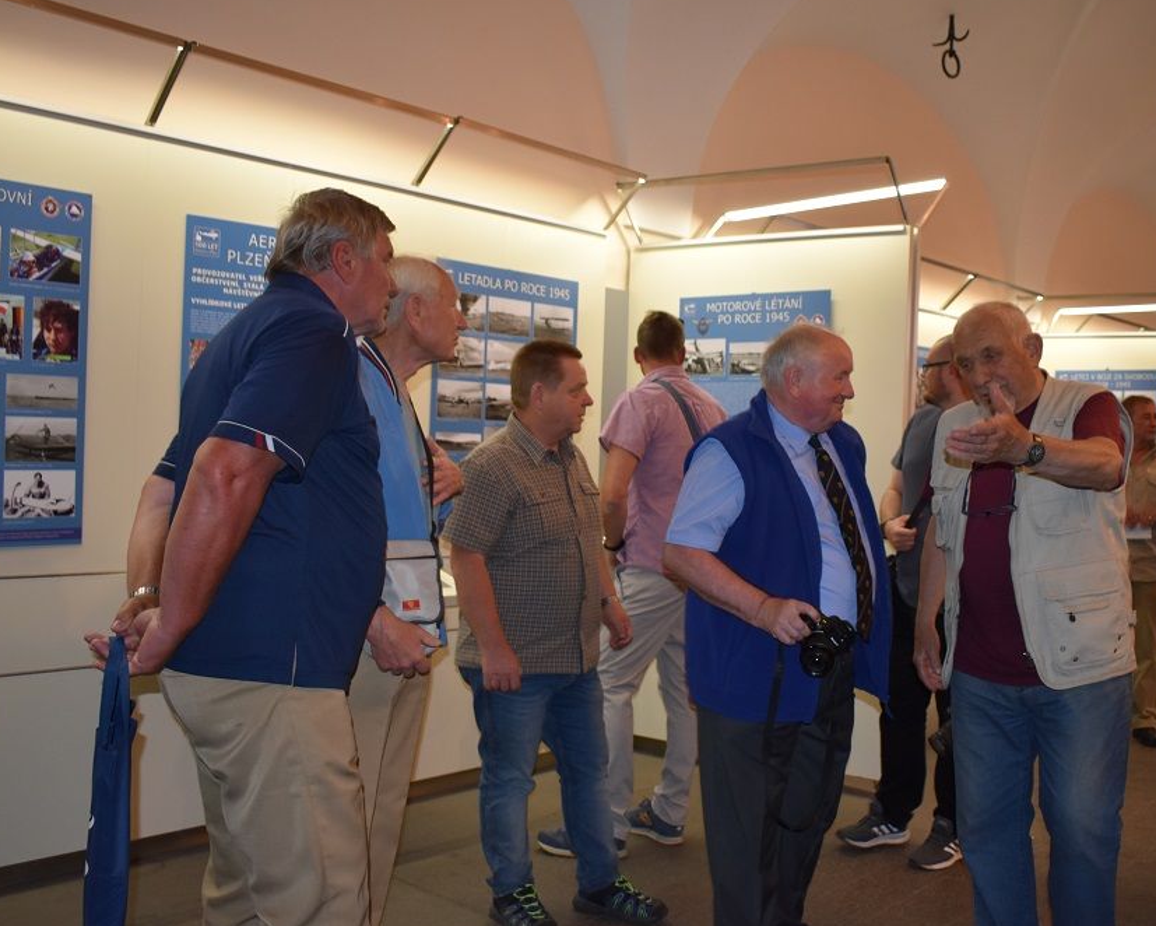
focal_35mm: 37
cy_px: 456
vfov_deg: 40.6
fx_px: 1252
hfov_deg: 49.4
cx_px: 656
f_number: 4
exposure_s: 1/60
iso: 800
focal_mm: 21
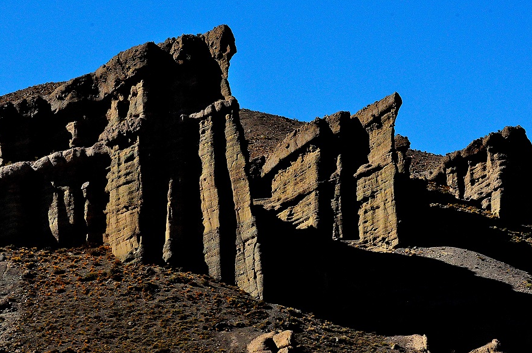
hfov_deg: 13.3
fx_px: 2282
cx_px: 261
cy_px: 173
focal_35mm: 155
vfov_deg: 8.9
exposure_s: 1/640
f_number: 22
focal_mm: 85
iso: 2500
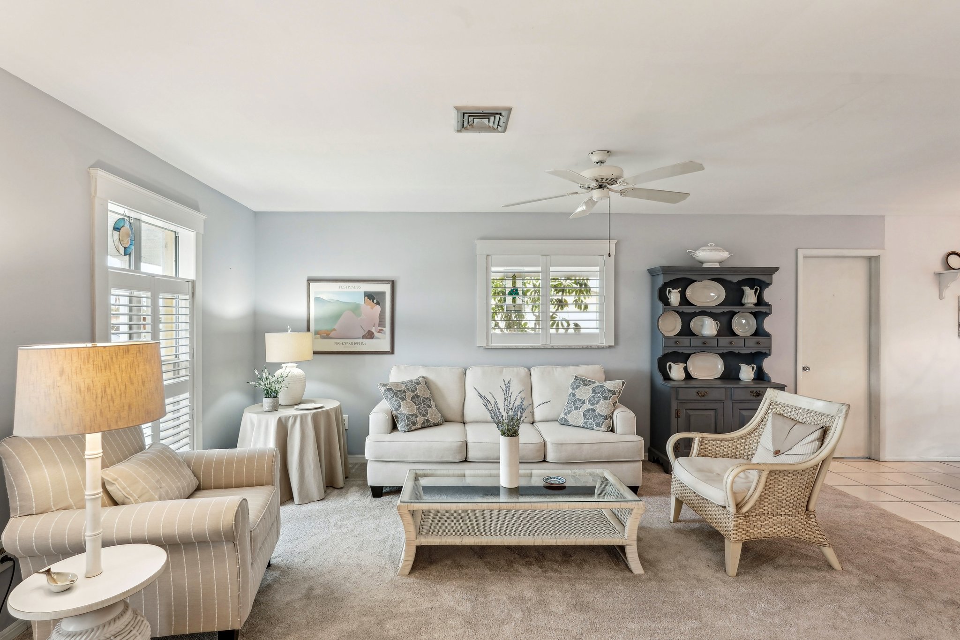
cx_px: 480
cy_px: 320
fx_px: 427
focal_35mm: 16
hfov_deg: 96.7
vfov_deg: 73.7
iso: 400
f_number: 8
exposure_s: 1/8
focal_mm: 16
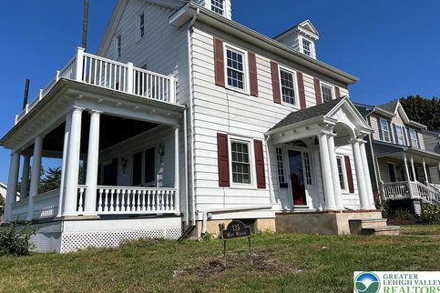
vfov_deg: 46.3
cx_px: 217
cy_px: 131
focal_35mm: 28
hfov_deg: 65.5
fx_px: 342
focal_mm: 5.7
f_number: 1.5
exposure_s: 1/10309
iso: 50
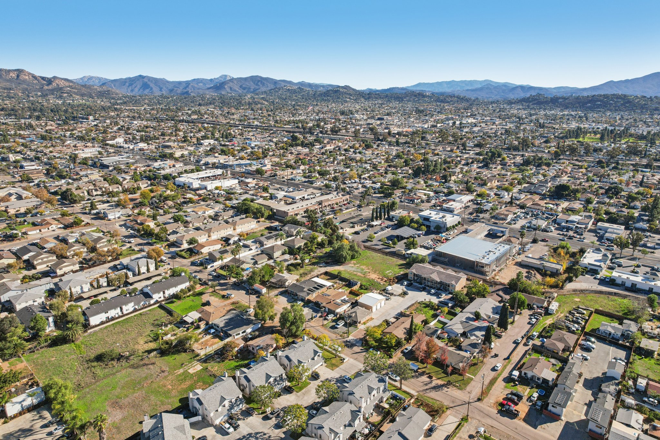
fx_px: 403
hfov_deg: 78.6
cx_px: 330
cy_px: 220
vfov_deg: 57.2
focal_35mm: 22
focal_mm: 8.4
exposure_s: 1/2000
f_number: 2.8
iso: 140
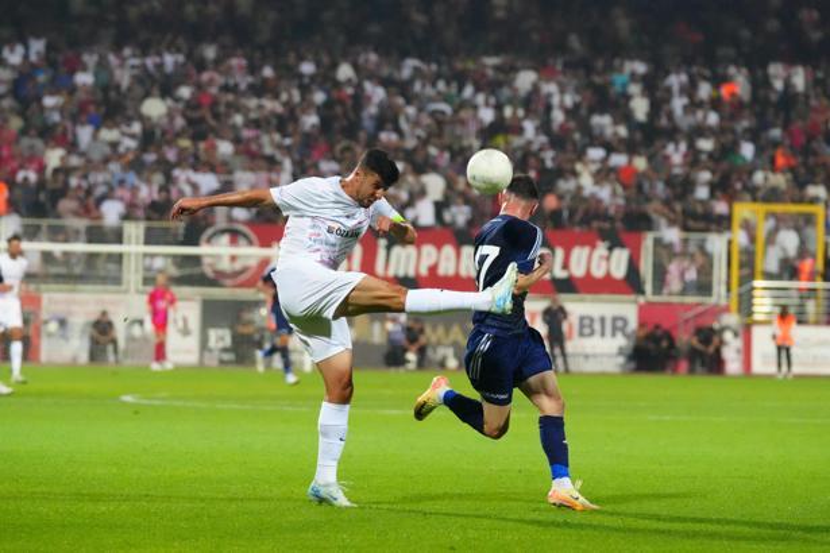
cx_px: 415
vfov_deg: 6.0
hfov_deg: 9.0
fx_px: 5256
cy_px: 276
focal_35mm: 228
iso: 8000
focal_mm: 152
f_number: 3.5
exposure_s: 1/1600
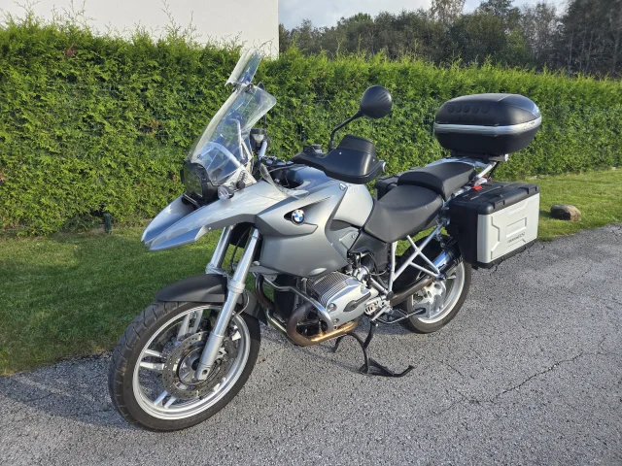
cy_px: 233
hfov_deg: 73.9
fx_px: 413
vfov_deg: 58.9
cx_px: 311
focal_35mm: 23
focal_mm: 5.4
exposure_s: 1/994
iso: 80
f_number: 1.8
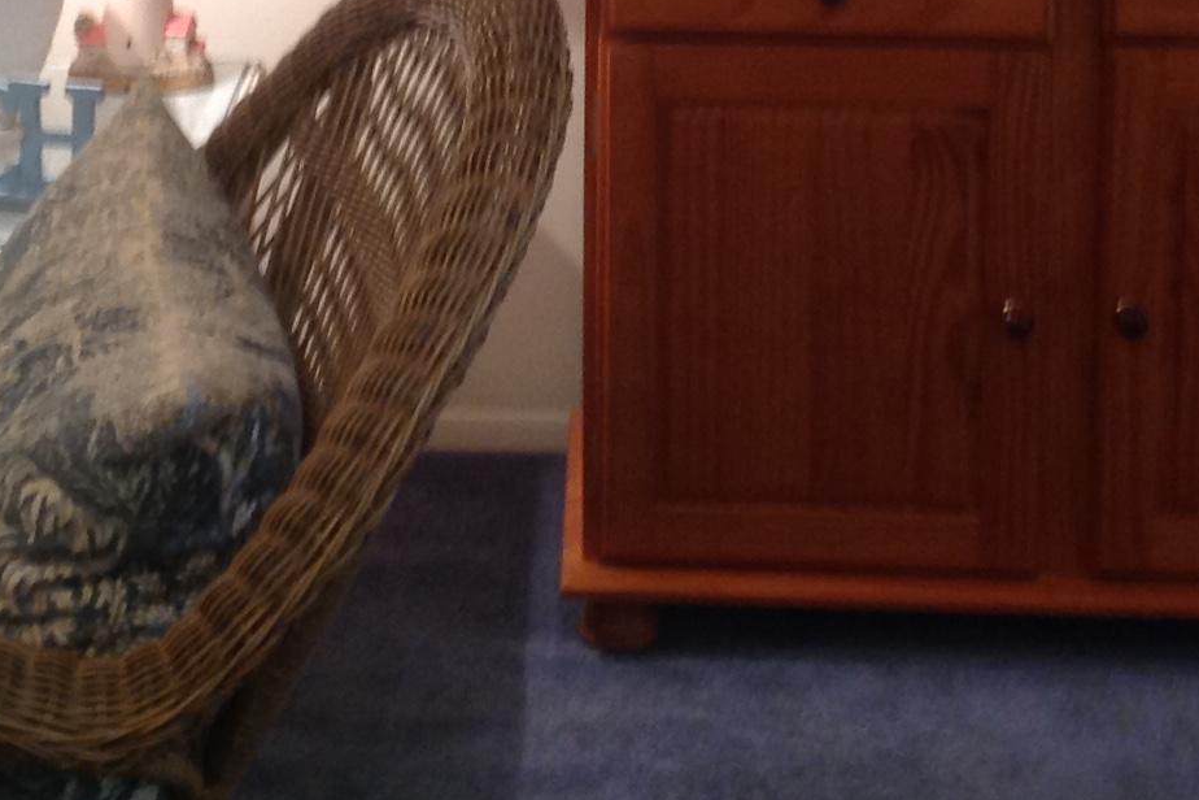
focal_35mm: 102
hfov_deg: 20.0
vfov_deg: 12.9
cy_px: -257
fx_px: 3397
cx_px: 430
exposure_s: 1/15
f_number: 2.4
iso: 100
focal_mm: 4.28
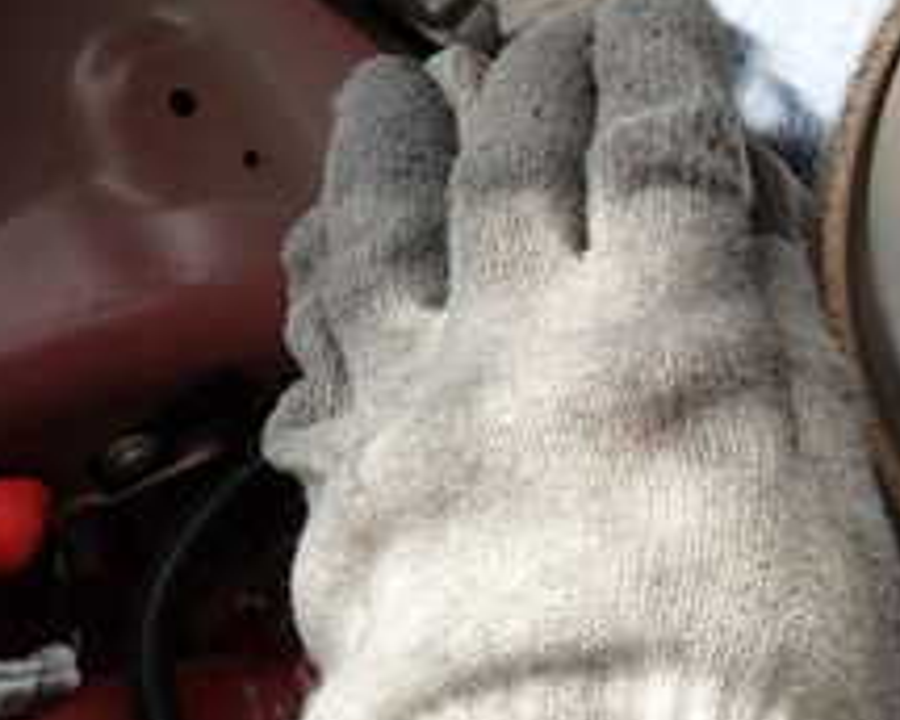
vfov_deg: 22.4
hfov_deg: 24.4
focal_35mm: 68
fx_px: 1811
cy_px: 255
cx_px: 1164
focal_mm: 4.5
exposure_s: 1/320
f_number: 2
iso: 100
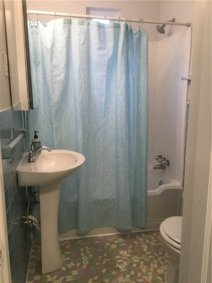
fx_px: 253
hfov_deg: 45.4
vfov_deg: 58.4
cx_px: 106
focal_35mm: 31
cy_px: 142
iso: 80
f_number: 2.4
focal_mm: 3.3
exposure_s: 1/30
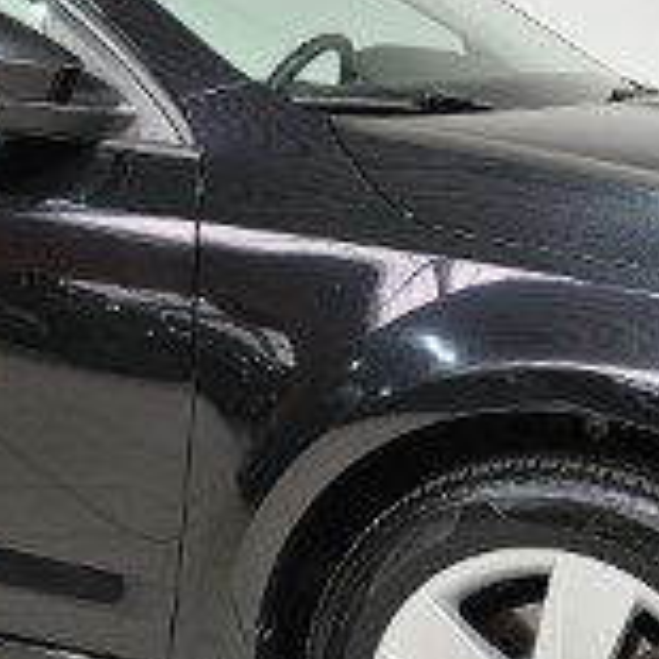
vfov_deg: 20.5
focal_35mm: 84
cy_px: 455
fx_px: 1809
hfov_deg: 20.6
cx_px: 213
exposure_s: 1/190
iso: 125
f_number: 1.7
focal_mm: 6.3
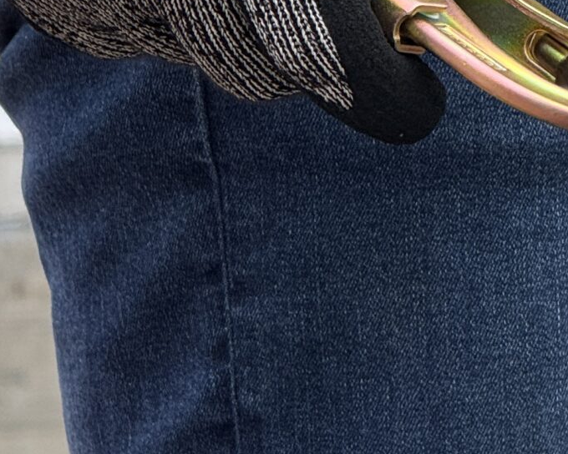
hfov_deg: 4.4
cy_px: -25
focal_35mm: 441
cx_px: 319
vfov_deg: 3.5
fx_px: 7413
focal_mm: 15.66
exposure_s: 1/331
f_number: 2.8
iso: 50
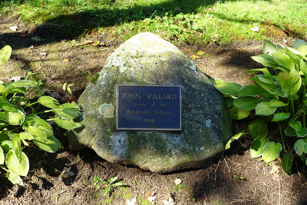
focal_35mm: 42
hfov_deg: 46.4
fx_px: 358
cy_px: 102
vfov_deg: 31.9
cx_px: 154
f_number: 5
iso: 125
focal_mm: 15.52
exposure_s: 1/80
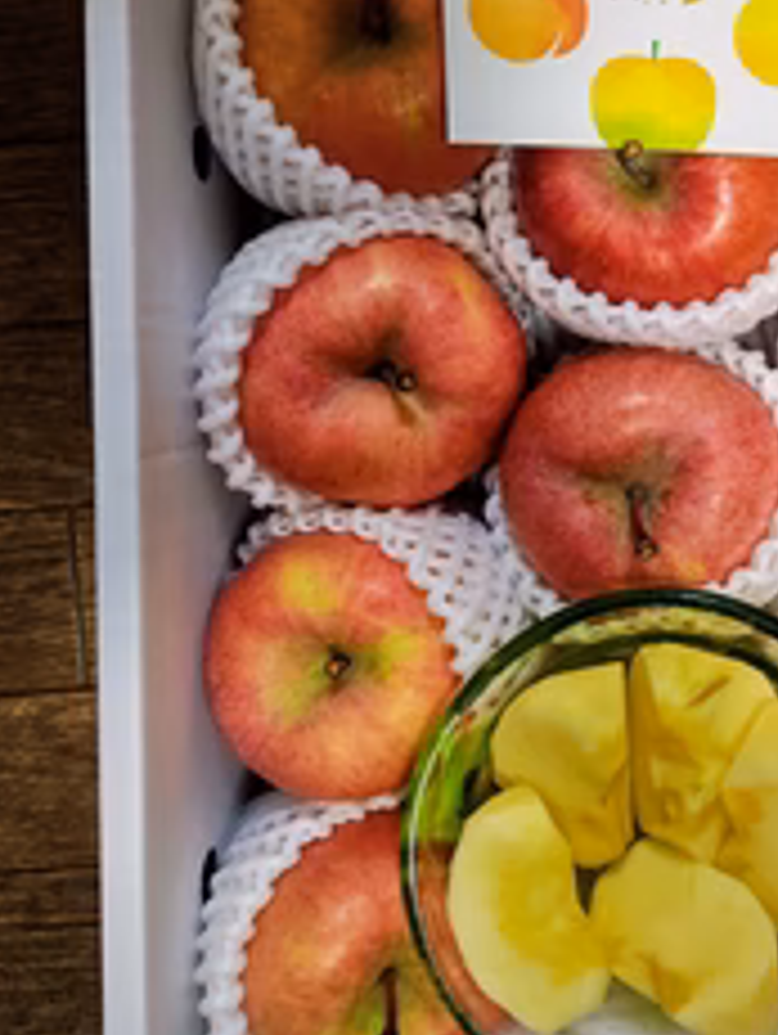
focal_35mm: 40
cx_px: 670
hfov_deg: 34.4
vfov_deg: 46.4
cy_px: 392
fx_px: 1196
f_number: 1.9
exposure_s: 1/50
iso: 234
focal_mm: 5.56
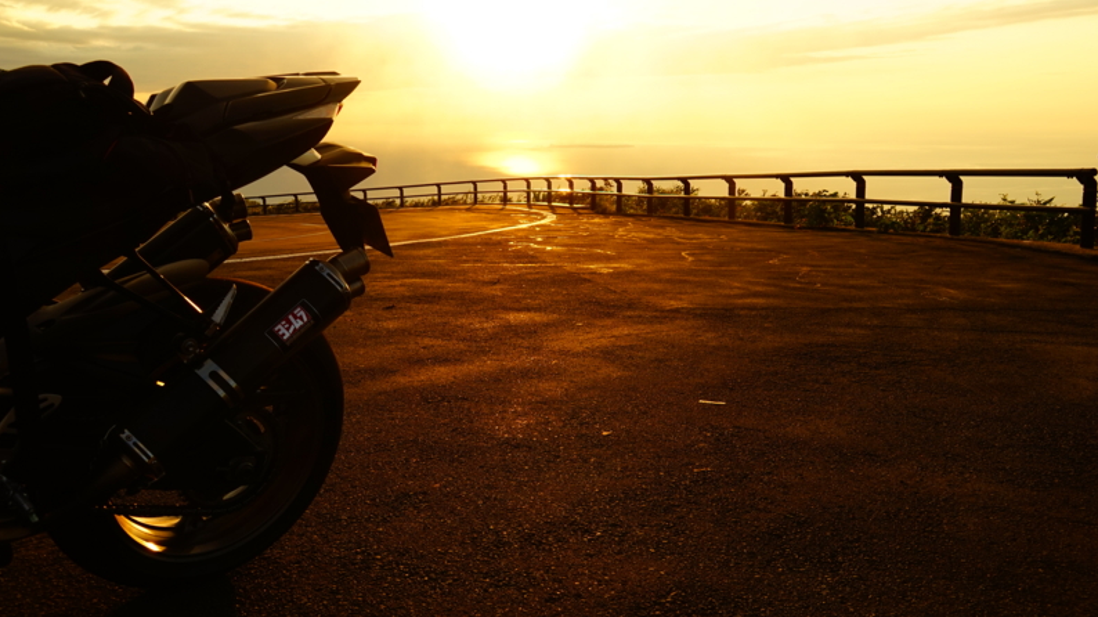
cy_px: 264
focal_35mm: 38
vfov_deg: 31.1
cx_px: 549
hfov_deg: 52.8
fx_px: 1106
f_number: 10
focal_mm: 24
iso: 100
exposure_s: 1/100
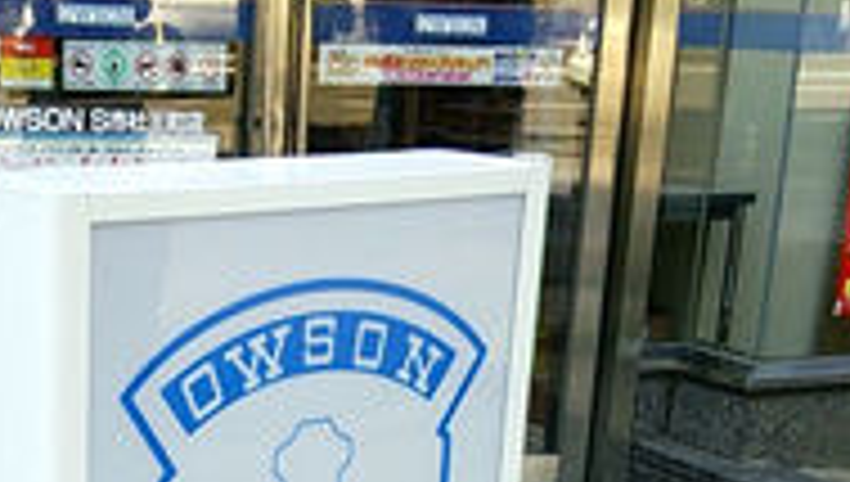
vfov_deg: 15.8
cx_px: 283
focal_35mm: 69
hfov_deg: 30.3
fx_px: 1558
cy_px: 770
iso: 40
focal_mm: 4.06
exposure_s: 1/225
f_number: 1.94
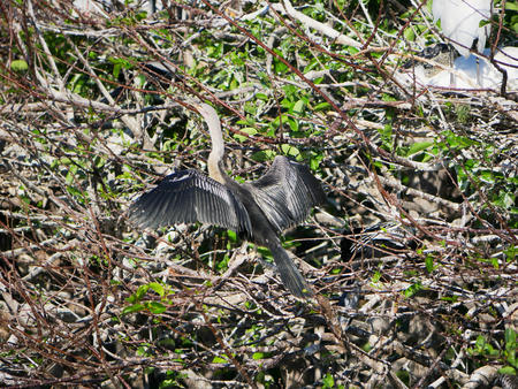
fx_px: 8983
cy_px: 194
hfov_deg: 3.3
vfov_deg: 2.5
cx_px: 259
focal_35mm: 600
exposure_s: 1/1000
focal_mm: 300
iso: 200
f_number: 5.6
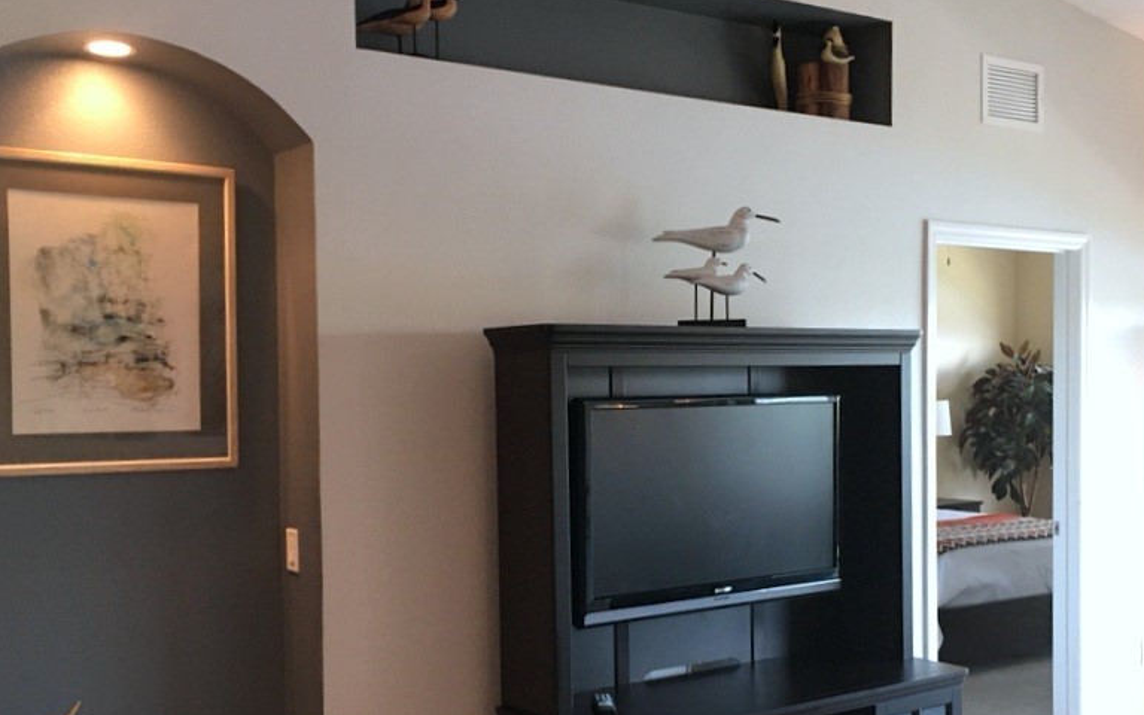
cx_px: 654
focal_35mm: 41
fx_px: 1278
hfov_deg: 48.1
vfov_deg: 31.1
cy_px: 445
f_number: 2.2
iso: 50
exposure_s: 1/15
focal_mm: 4.15
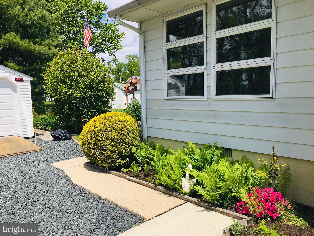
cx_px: 157
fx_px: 263
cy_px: 118
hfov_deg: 61.7
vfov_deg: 48.2
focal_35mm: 29
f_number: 2.2
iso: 25
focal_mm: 4.15
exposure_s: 1/2262
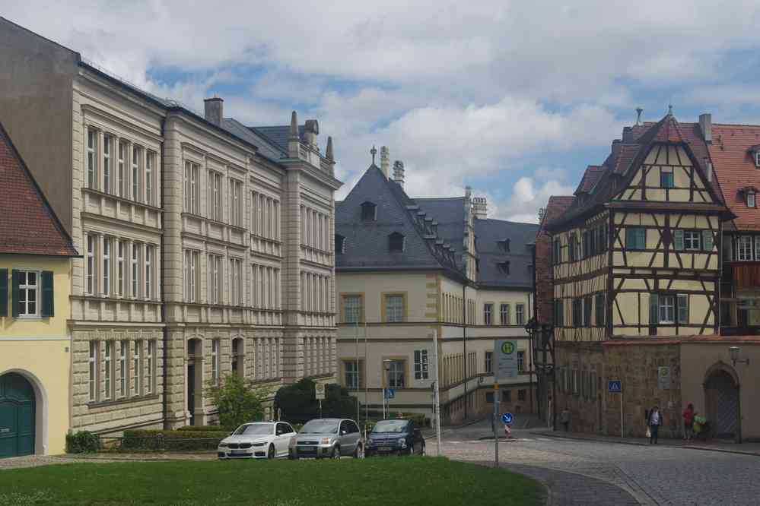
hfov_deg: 33.4
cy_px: 253
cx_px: 380
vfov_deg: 22.6
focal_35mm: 60
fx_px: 1267
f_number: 11
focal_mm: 40
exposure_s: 1/125
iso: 200
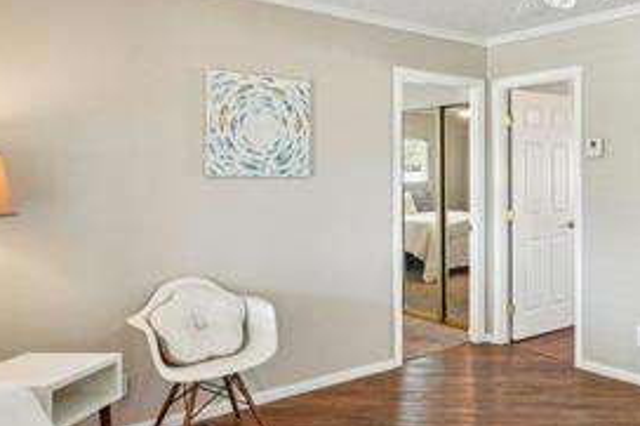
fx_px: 586
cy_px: 189
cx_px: 539
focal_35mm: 33
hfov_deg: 52.4
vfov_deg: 39.9
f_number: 9
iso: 400
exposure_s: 1/13
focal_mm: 14
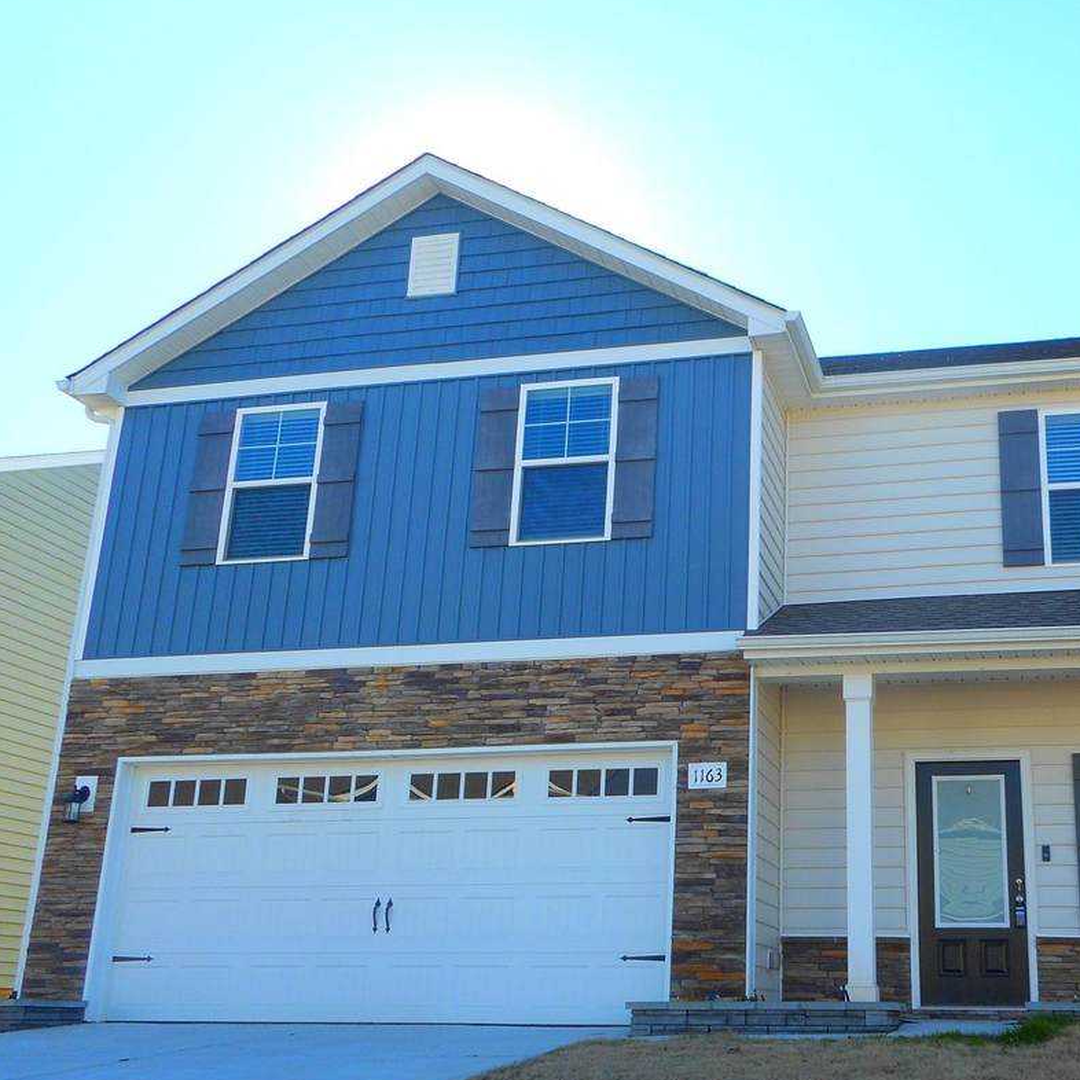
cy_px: 639
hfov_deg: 44.7
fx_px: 1271
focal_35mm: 36
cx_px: 789
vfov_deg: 45.8
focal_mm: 4.5
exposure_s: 1/320
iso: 80
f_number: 3.7
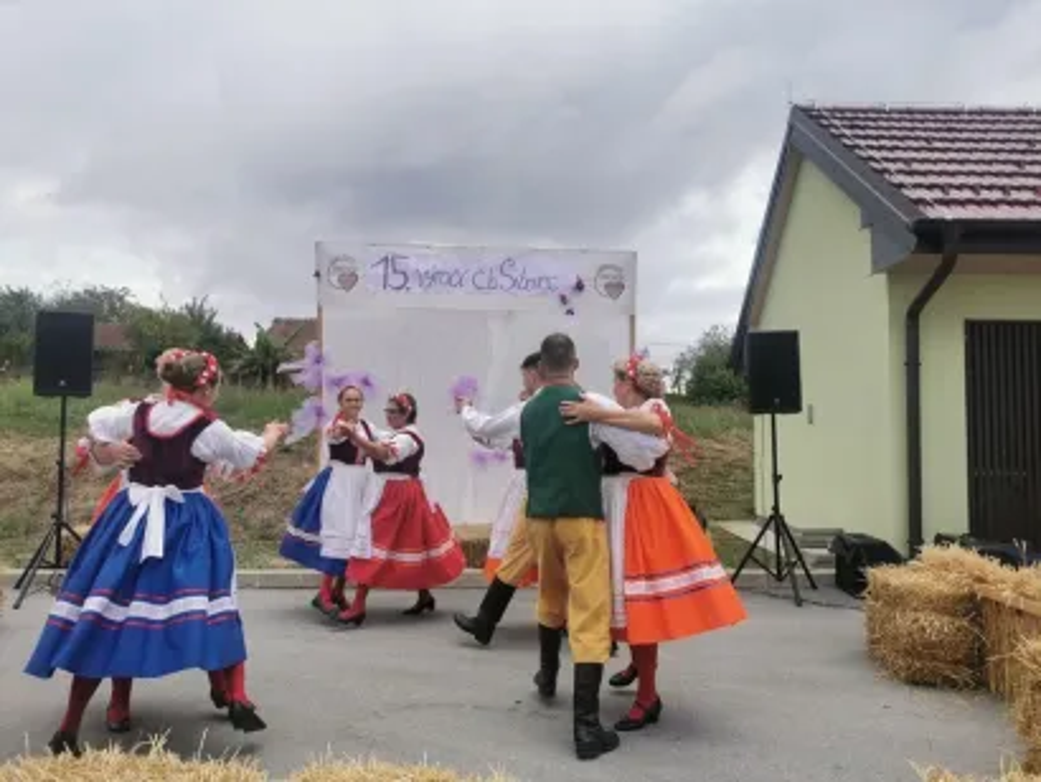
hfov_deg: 65.3
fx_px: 812
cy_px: 391
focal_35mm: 27
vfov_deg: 51.4
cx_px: 520
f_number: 1.6
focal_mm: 5.56
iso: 50
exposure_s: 1/359
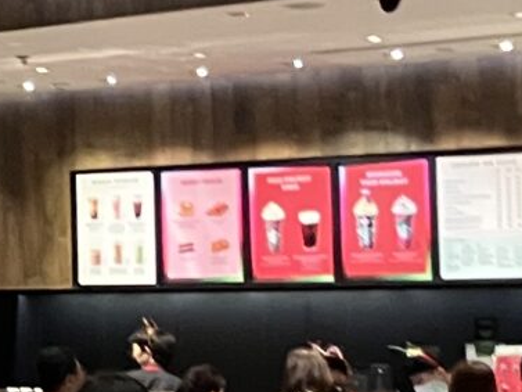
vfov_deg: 7.8
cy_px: 133
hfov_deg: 9.4
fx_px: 2866
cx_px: -662
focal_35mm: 190
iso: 320
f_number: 1.8
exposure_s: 1/25
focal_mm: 3.99
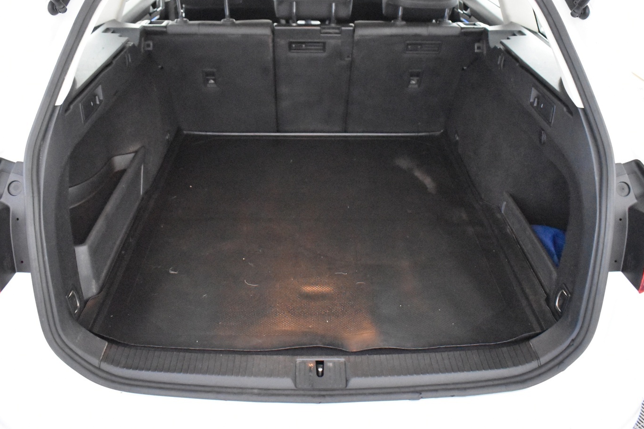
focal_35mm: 32
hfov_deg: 58.7
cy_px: 176
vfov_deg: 41.0
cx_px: 310
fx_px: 572
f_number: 3.5
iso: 12800
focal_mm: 18
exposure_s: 1/60
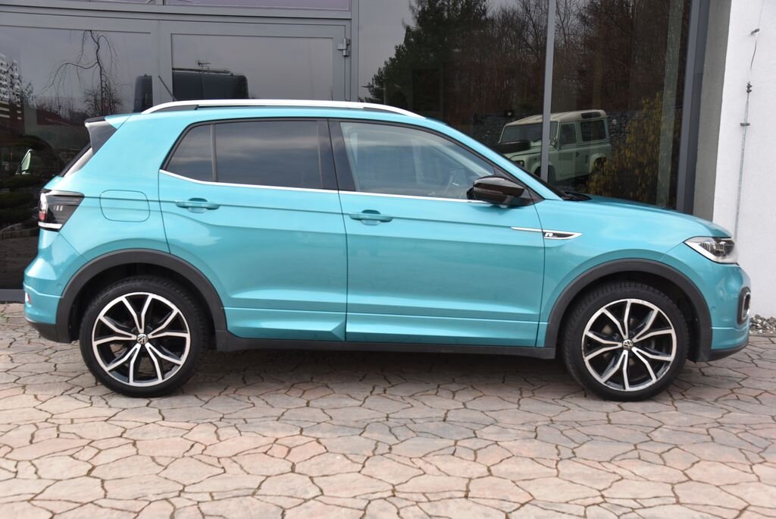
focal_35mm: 40
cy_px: 260
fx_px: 863
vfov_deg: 33.4
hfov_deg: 48.4
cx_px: 388
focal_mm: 40
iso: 500
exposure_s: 1/200
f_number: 7.1
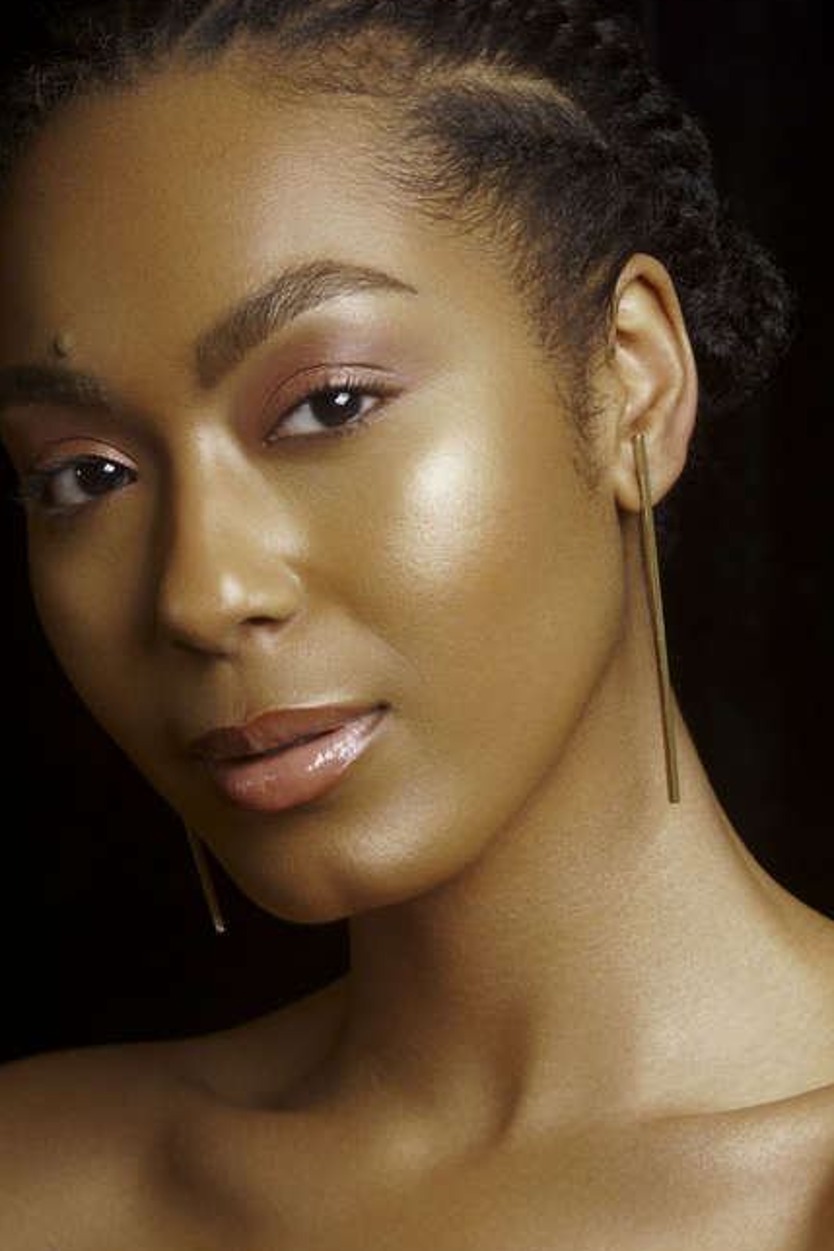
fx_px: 8022
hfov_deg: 6.0
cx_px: 426
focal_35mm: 231
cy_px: 660
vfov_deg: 8.9
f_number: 9
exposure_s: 1/125
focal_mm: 110
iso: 100
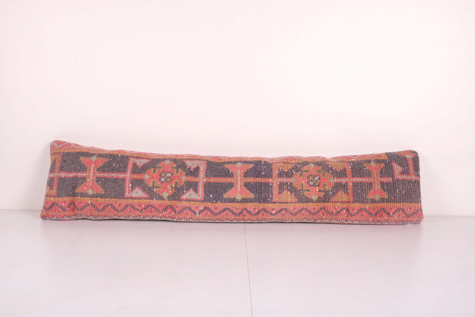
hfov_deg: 45.4
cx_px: 238
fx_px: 567
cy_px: 158
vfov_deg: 31.2
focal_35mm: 43
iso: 80
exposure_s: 1/160
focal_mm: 28.9
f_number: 11
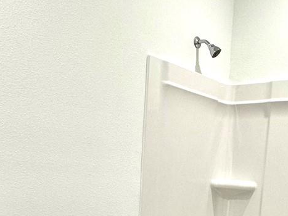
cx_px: 201
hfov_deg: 39.0
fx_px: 399
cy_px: 231
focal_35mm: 48
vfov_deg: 27.9
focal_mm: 2.22
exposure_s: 1/120
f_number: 2.2
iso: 125
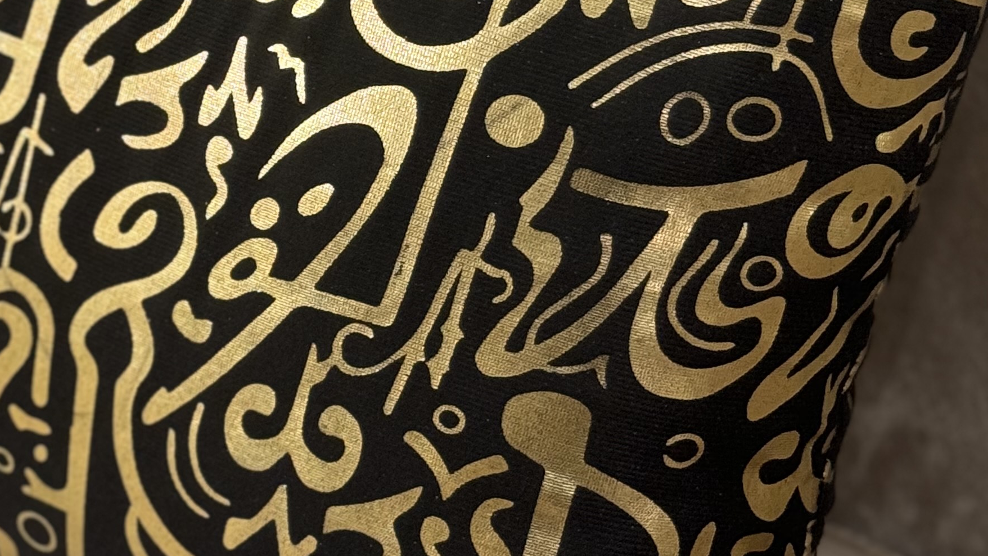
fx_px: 3143
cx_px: 237
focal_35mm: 120
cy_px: 38
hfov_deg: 17.7
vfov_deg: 10.0
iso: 200
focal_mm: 6.76
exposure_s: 1/50
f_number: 1.78
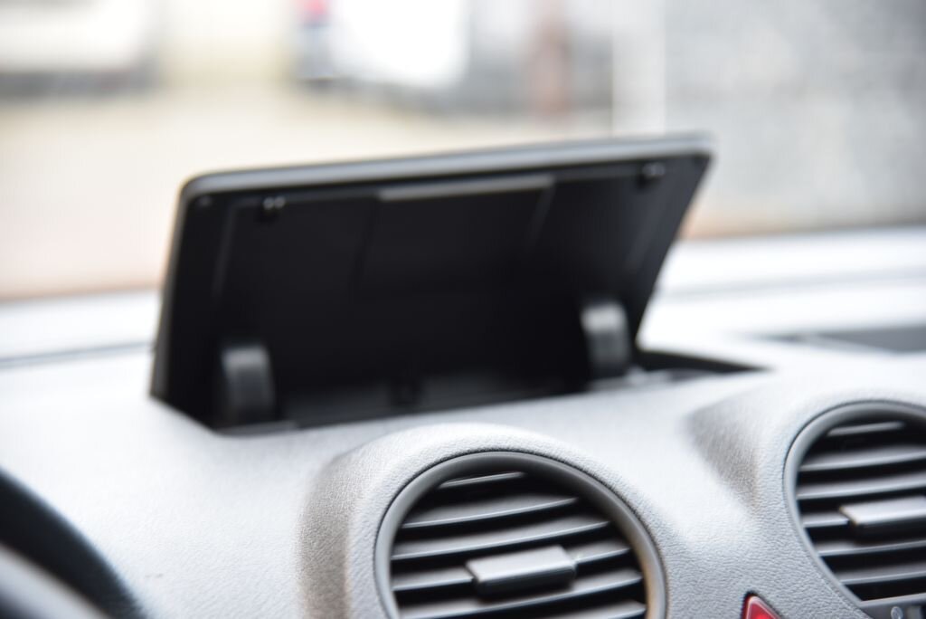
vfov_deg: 15.9
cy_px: 310
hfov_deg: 23.6
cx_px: 463
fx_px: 2213
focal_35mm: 86
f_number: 4
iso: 500
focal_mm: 86
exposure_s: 1/10
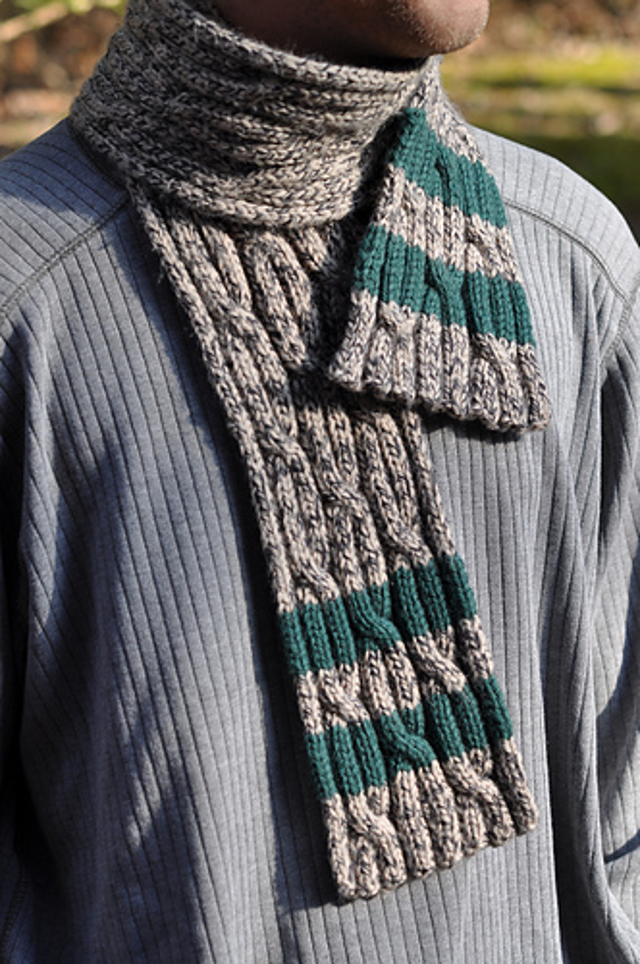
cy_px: 482
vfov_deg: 22.6
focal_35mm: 90
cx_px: 320
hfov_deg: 15.1
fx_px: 2406
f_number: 4.5
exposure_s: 1/320
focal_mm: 60
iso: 200
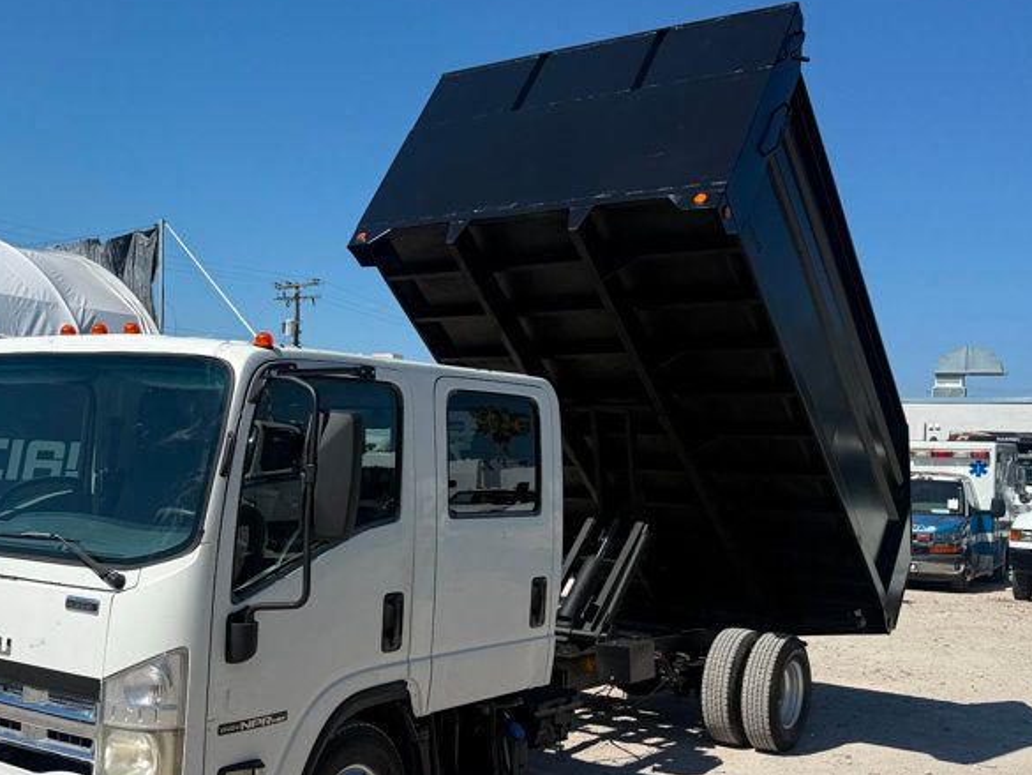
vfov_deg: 34.2
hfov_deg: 43.9
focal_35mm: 42
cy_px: 482
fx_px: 1252
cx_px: 318
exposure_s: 1/8130
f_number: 1.78
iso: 80
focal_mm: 6.76
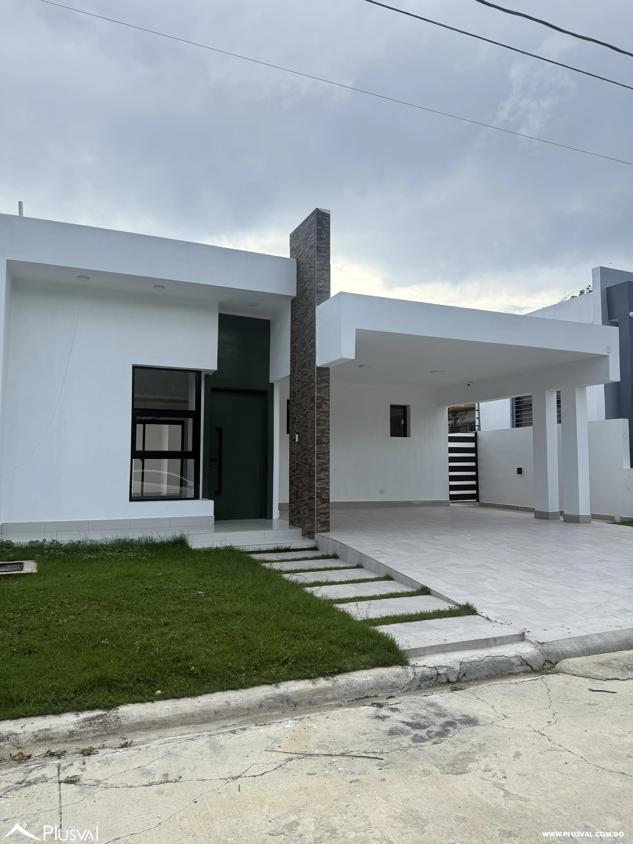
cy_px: 422
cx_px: 316
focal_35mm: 24
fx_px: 585
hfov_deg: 56.8
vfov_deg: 71.6
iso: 100
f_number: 1.78
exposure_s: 1/2169
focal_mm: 6.76
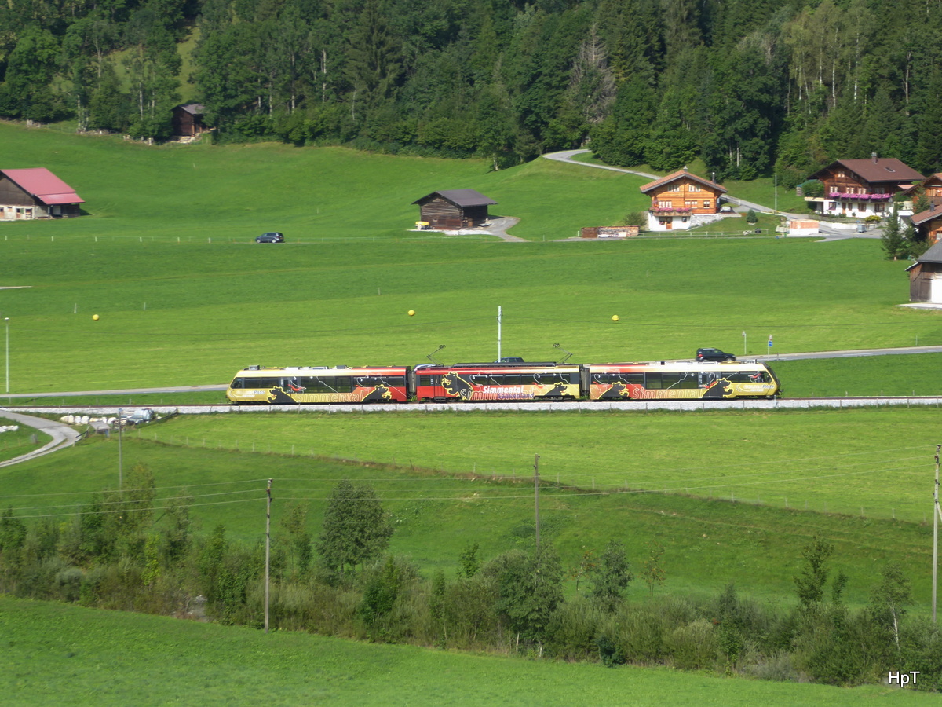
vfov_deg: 8.4
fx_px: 4817
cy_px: 354
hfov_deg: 11.2
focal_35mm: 177
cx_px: 471
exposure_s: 1/160
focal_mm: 28.7
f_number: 5.5
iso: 80
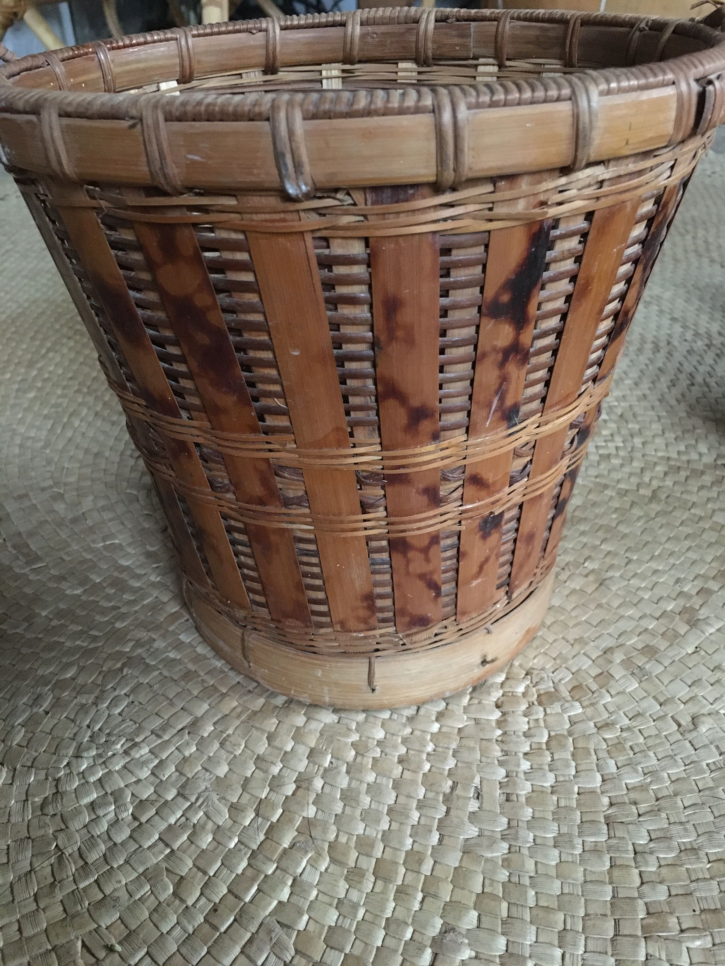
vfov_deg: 61.7
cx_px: 362
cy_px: 483
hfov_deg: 48.2
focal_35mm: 29
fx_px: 810
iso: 640
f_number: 2.2
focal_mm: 4.15
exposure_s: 1/17
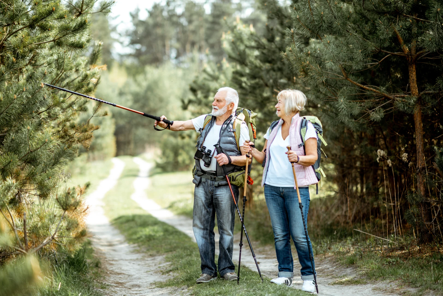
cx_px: 222
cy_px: 148
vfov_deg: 16.1
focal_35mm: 85
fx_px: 1046
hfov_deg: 23.9
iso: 125
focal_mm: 85
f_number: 1.8
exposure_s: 1/1000
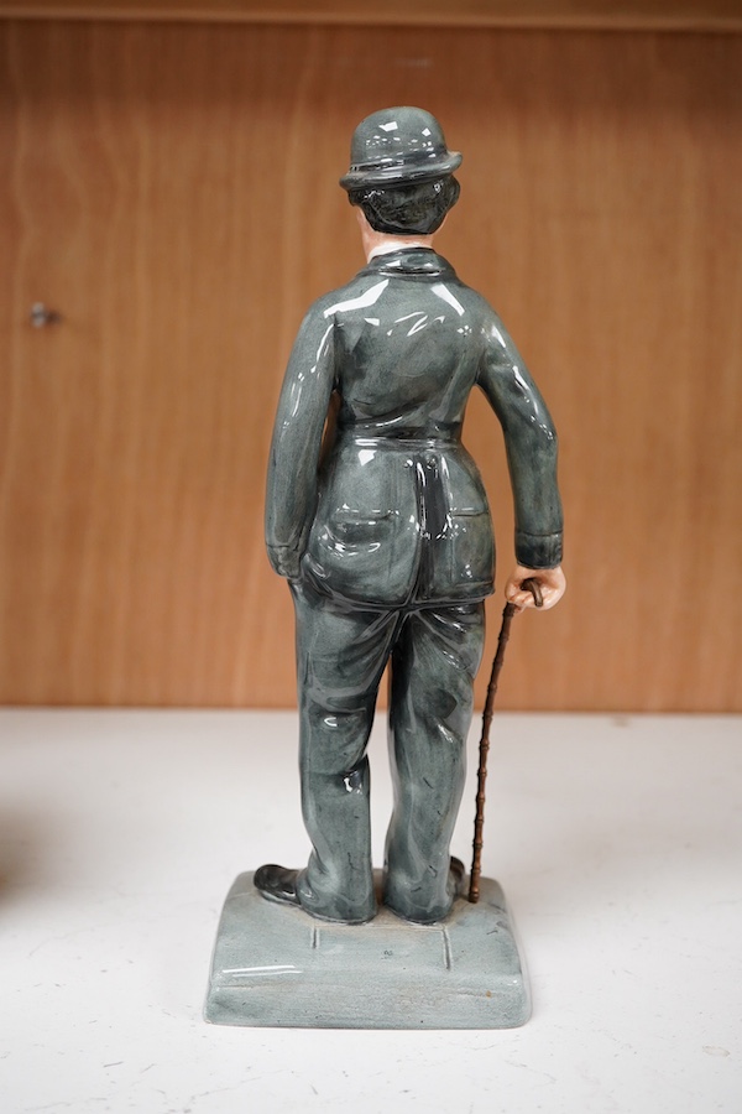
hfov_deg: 29.9
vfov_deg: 43.6
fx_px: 1391
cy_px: 557
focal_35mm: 45
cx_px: 371
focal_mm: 30
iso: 1250
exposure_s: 1/125
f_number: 7.1
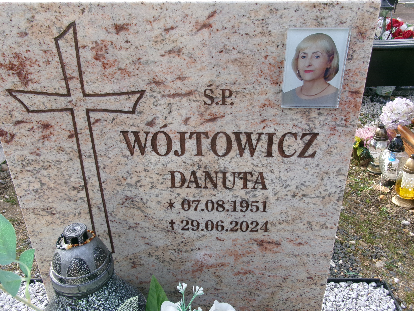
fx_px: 335
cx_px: 207
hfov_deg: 63.4
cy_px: 156
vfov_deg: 49.7
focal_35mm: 28
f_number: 3.9
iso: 100
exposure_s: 1/180
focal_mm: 5.1
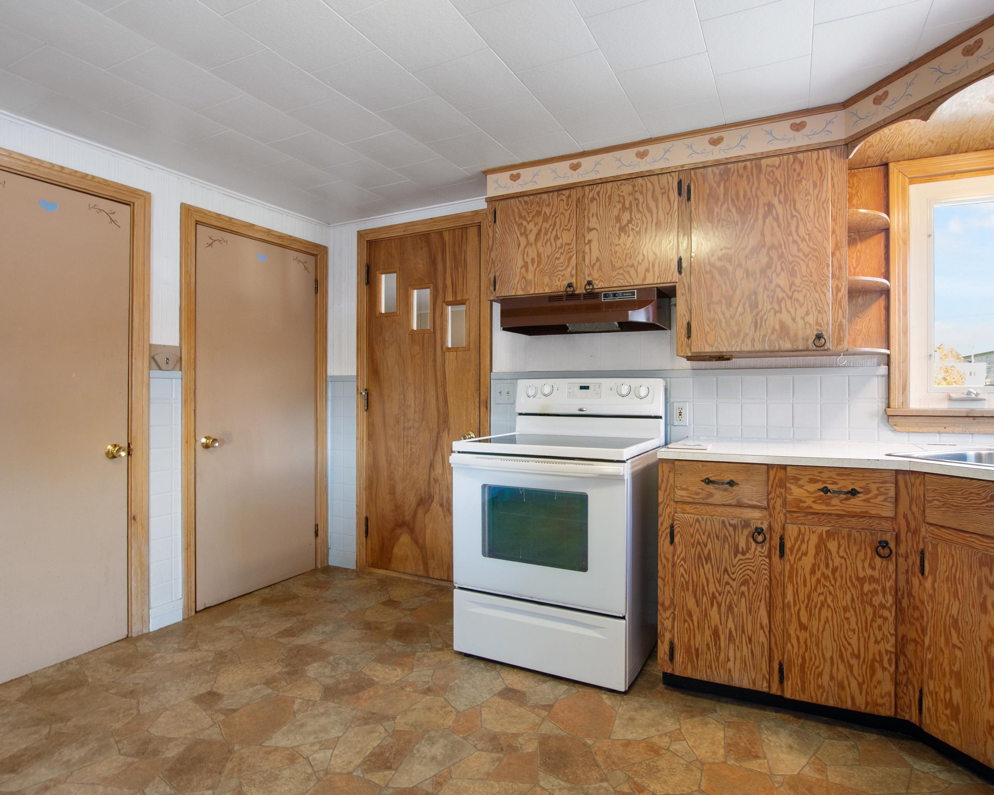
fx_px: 500
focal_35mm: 17
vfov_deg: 77.0
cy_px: 396
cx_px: 544
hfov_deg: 89.4
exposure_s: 1/2.5
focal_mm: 10
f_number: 8
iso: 64
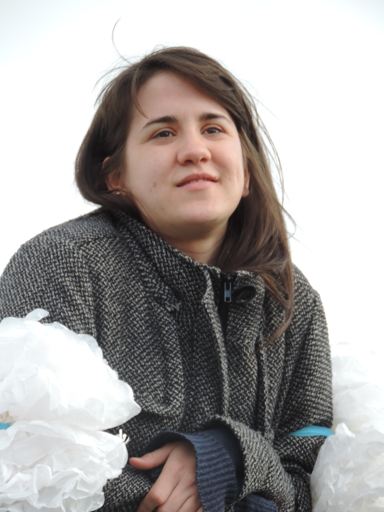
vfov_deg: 6.1
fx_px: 4807
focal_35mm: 325
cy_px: 256
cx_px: 192
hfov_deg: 4.6
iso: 140
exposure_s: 1/200
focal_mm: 57.9
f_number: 4.8
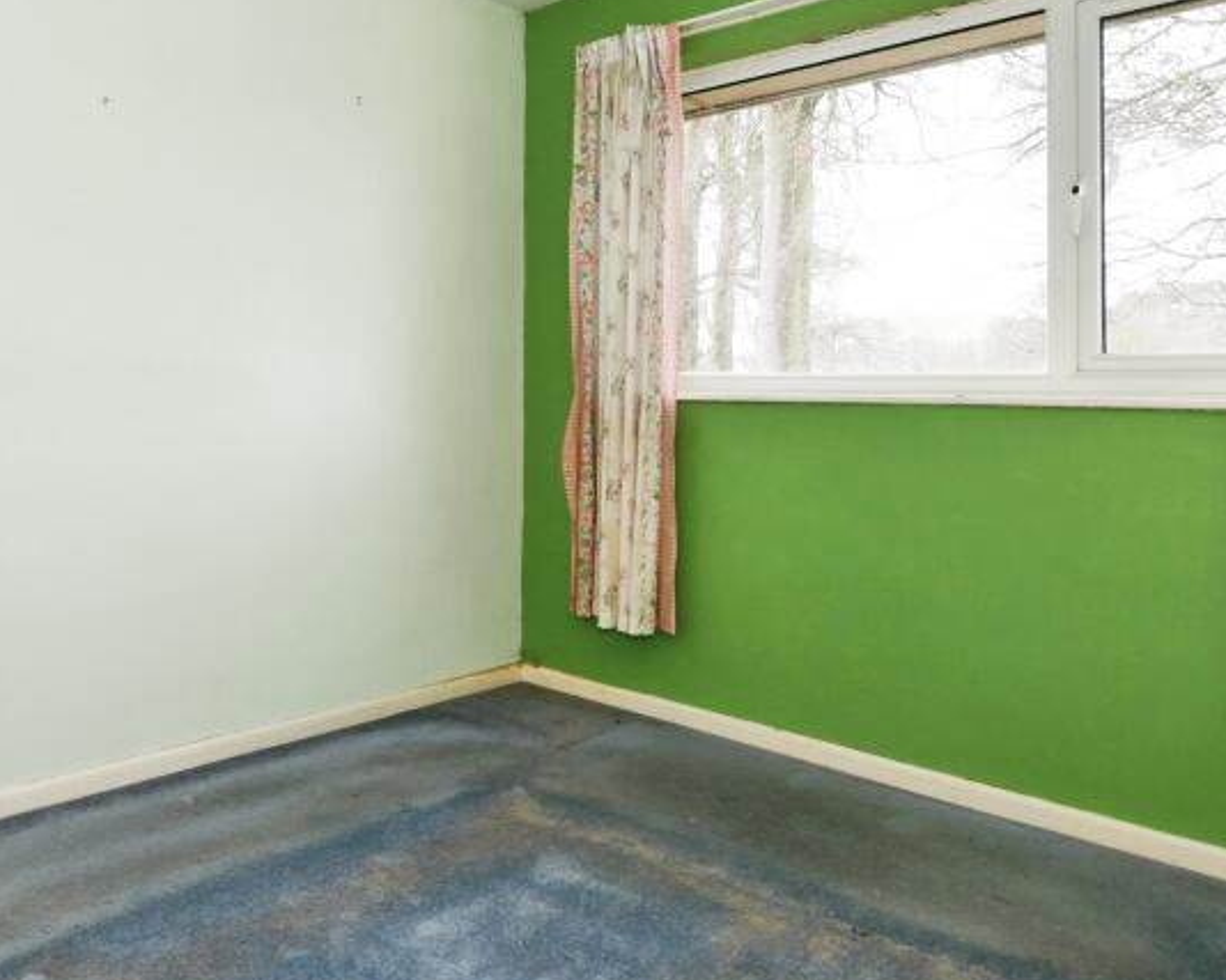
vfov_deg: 52.6
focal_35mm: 27
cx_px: 418
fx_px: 980
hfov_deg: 62.6
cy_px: 366
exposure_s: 1/30
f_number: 8
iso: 400
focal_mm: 10
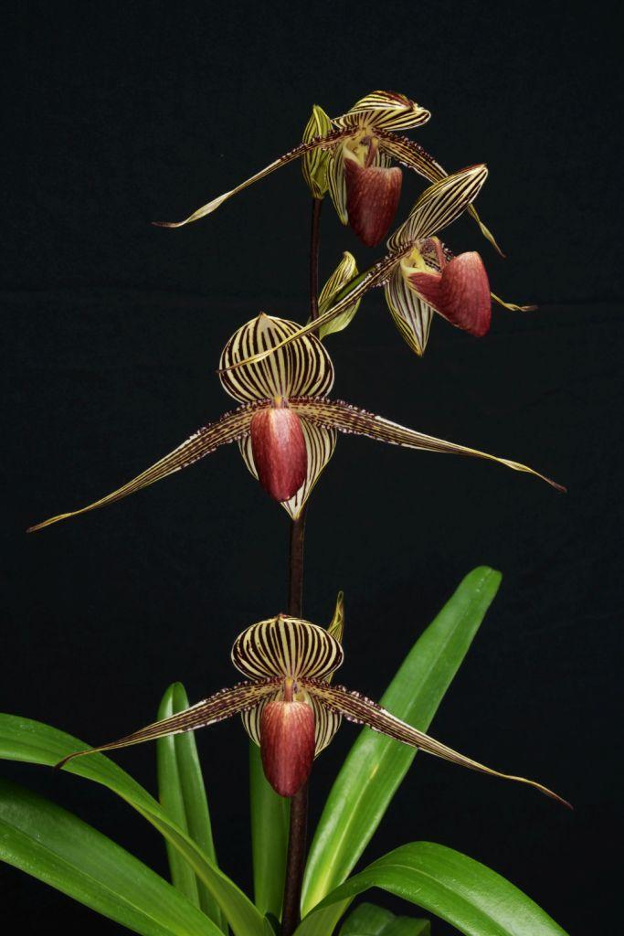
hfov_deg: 26.0
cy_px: 468
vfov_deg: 38.2
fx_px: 1351
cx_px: 312
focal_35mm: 52
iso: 200
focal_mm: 52
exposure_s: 1/8
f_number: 16
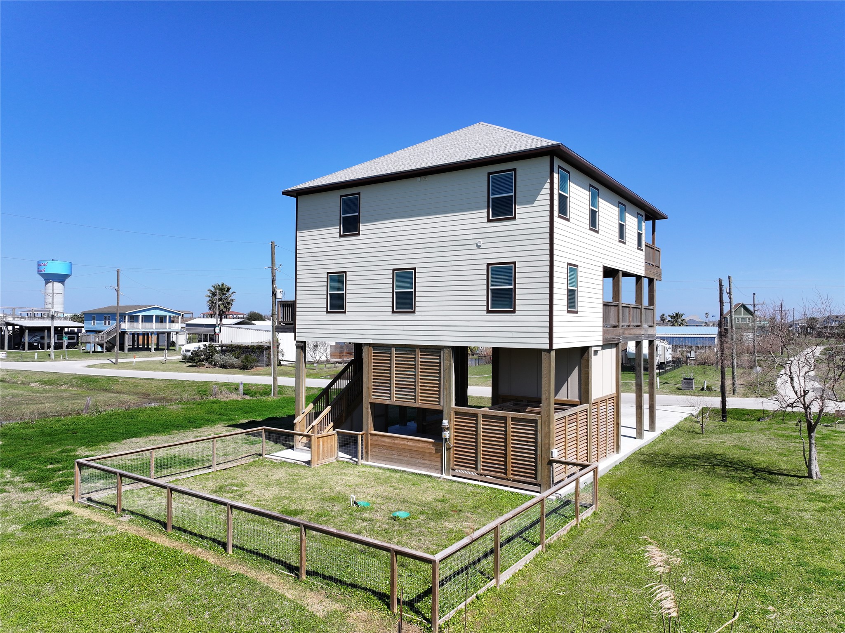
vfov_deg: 56.8
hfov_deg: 71.6
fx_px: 586
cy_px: 316
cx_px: 422
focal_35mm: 24
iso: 100
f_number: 2.8
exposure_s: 1/2000
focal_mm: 12.29
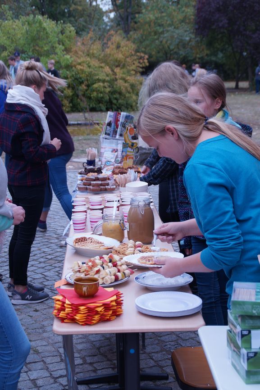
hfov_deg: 18.2
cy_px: 195
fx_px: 813
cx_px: 130
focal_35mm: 75
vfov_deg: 27.0
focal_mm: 50
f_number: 5.6
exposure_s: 1/80
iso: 100
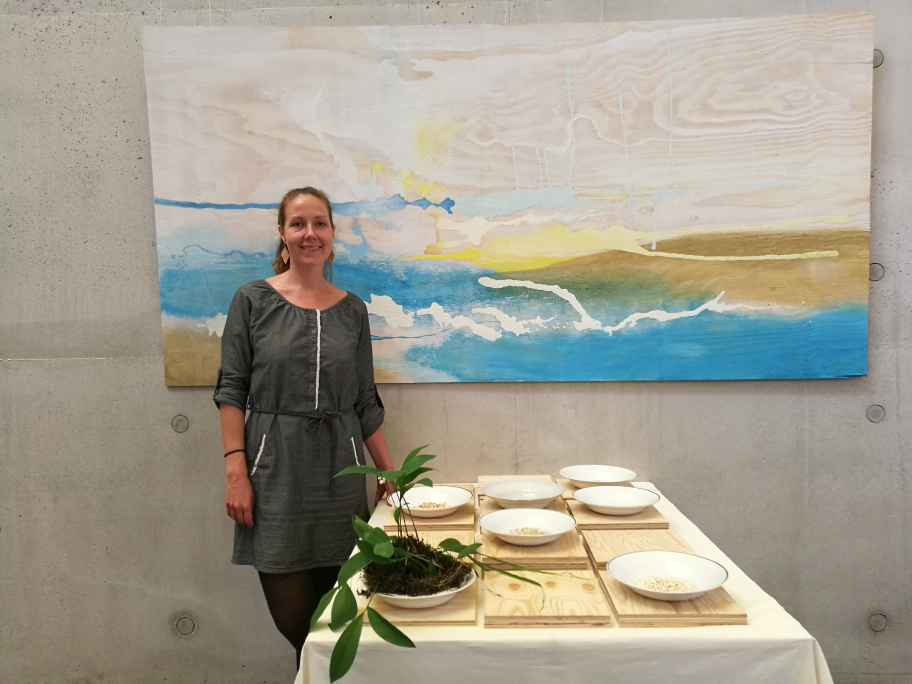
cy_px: 342
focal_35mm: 27
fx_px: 711
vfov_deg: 51.4
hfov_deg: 65.3
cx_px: 456
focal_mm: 4.5
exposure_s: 1/33.3
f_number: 2.2
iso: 200
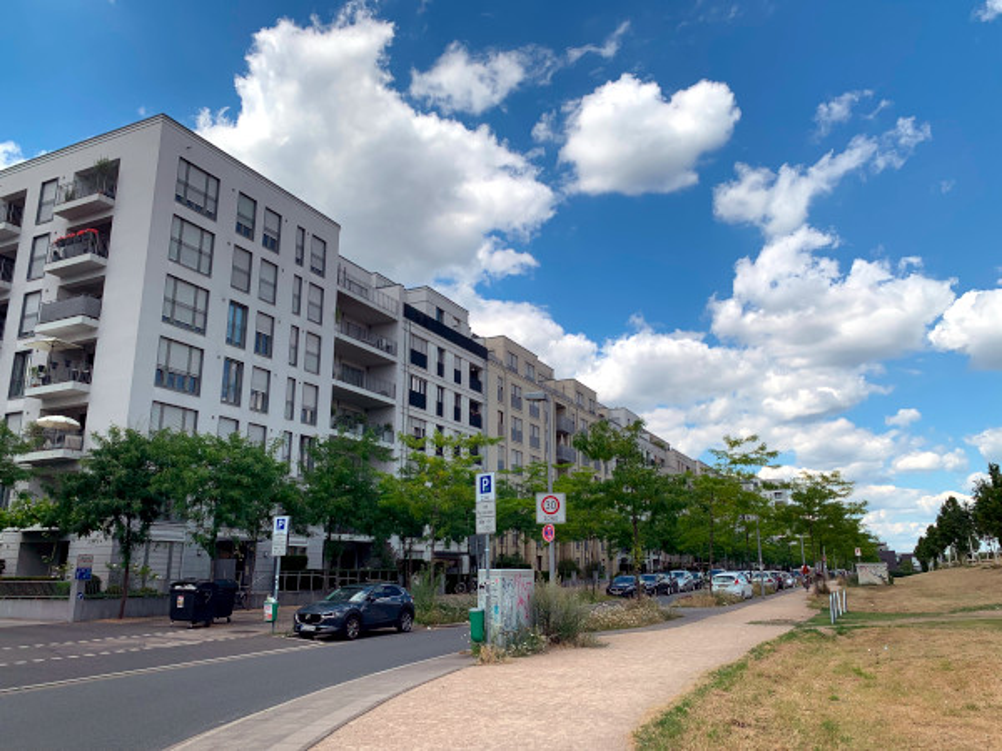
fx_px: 753
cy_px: 376
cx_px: 501
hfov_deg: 67.3
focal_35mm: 26
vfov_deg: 53.1
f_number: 1.8
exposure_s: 1/2611
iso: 25
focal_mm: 4.25
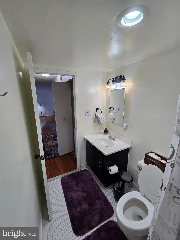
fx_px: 90
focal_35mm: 13
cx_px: 90
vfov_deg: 106.2
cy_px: 120
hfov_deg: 89.9
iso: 80
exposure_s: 1/60
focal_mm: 2.2
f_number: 2.2
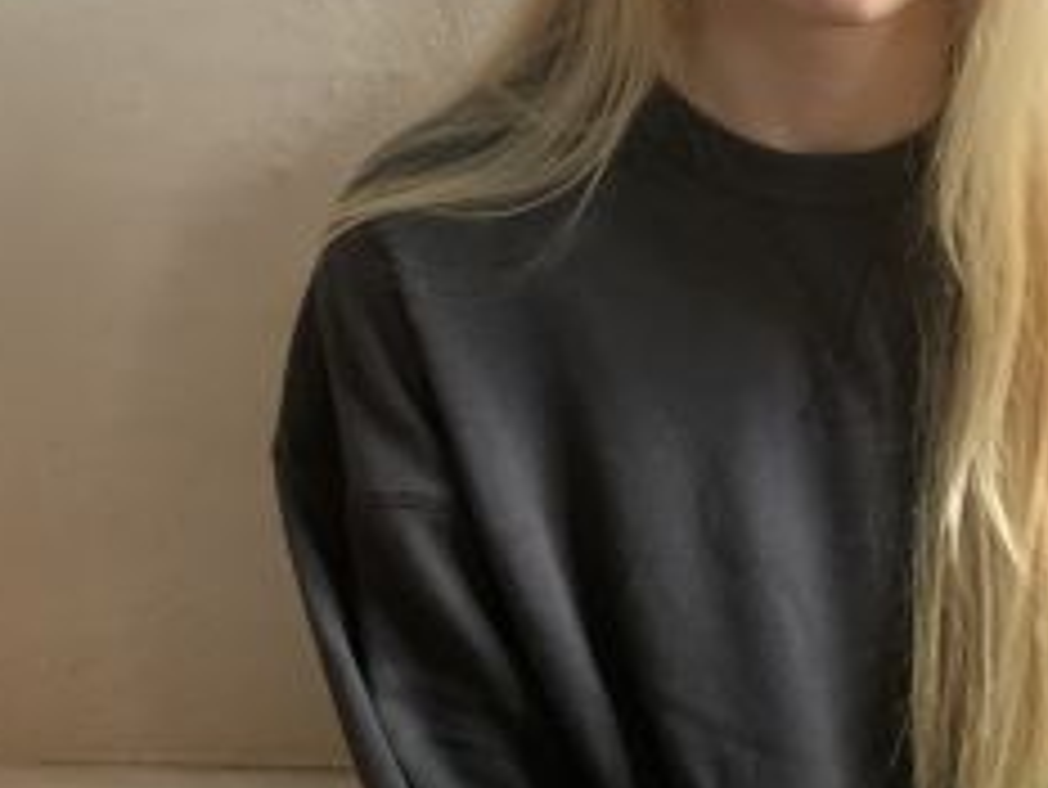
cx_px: 837
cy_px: 47
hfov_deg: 33.4
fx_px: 1696
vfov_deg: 25.2
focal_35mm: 56
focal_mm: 3
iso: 250
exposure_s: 1/60
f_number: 1.8
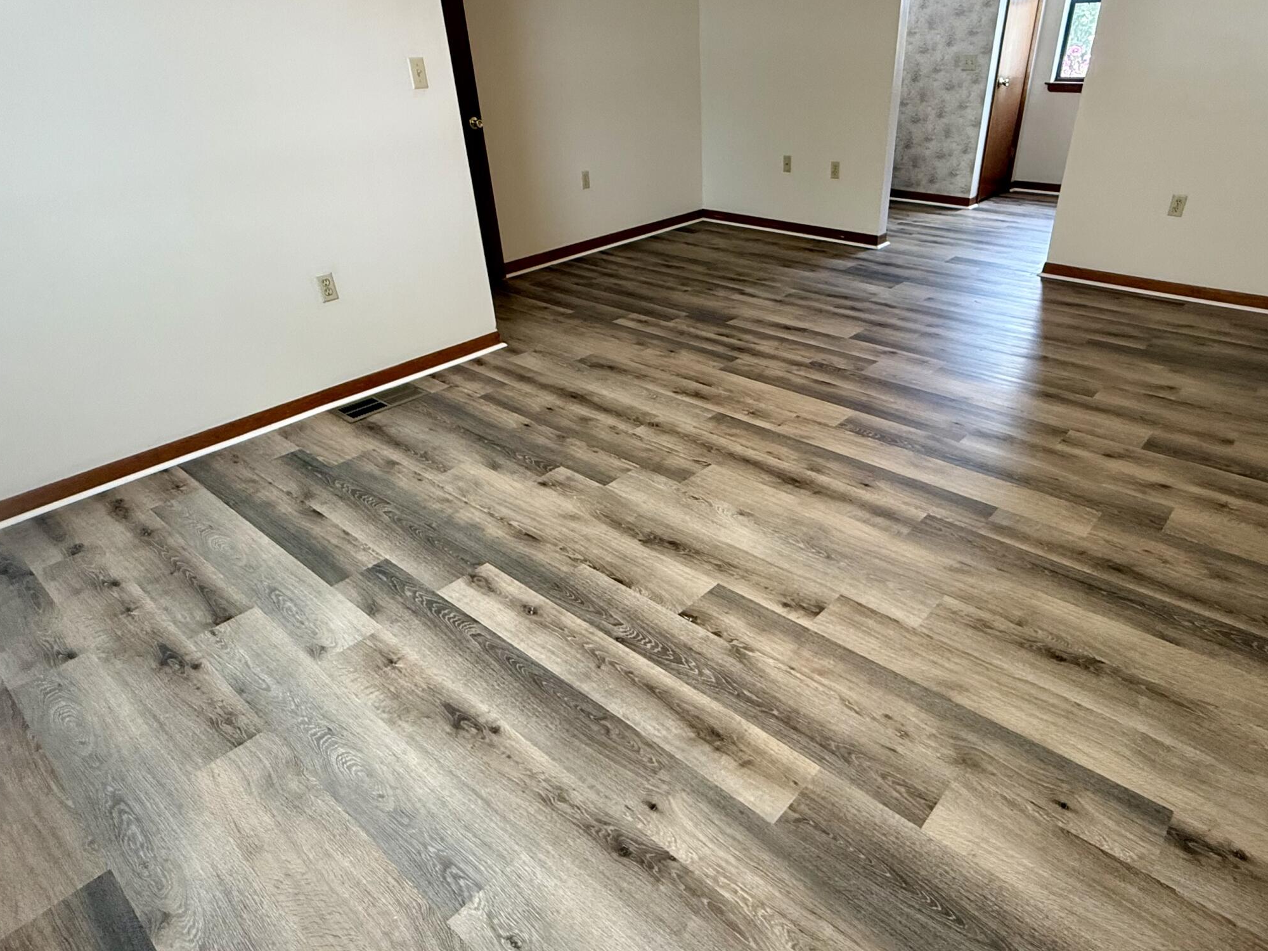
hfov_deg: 78.7
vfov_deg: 63.4
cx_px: 709
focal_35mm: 21
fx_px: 769
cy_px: 498
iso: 250
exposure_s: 1/120
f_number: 2.2
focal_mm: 2.22
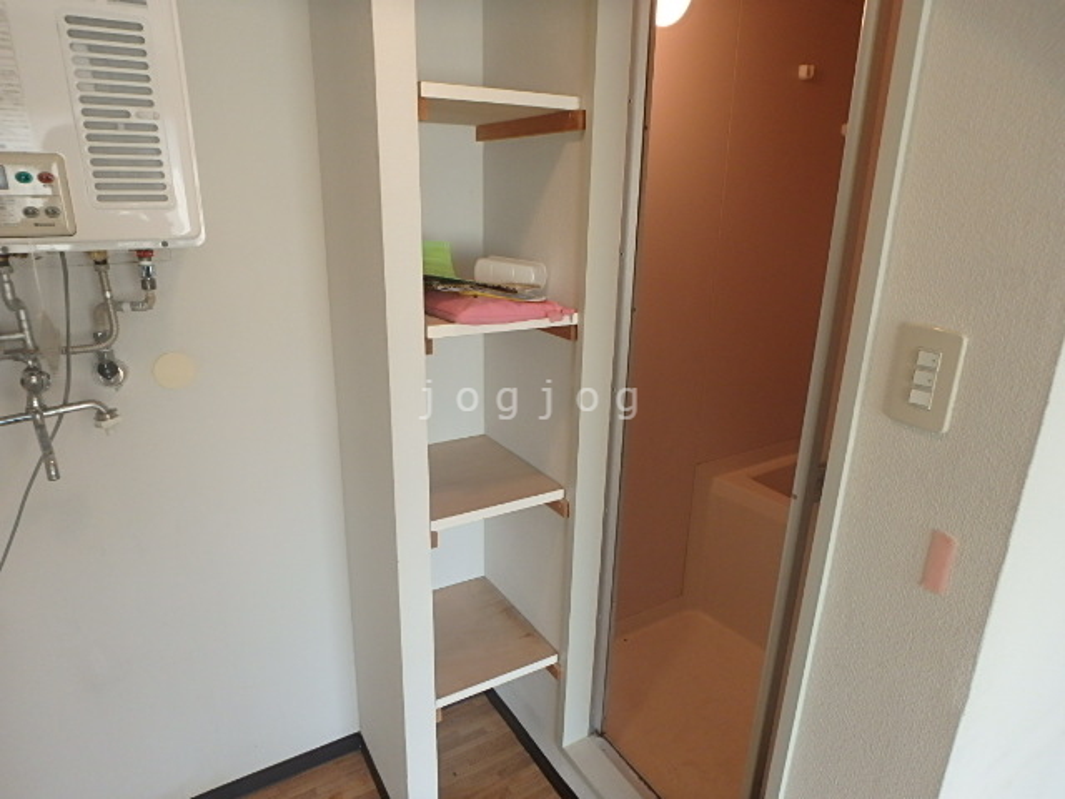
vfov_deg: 63.4
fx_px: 646
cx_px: 532
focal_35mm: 21
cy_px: 400
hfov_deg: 79.0
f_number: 3.5
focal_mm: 3.7
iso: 200
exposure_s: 1/50
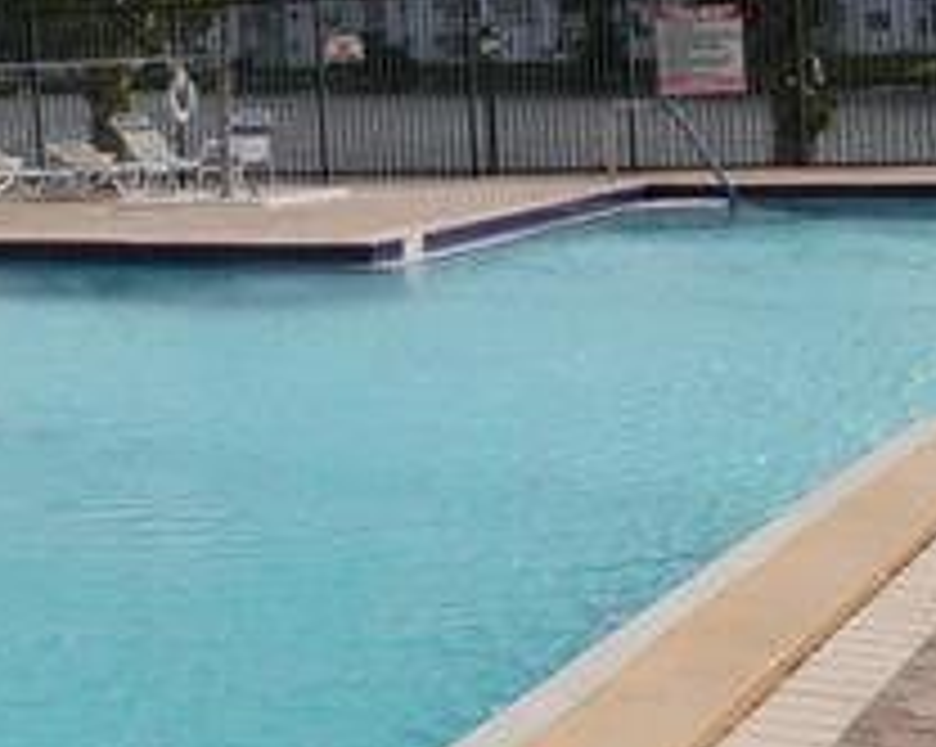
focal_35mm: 78
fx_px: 2159
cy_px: 58
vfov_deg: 19.2
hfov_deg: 24.3
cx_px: 259
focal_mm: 13
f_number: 20
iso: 200
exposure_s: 1/160
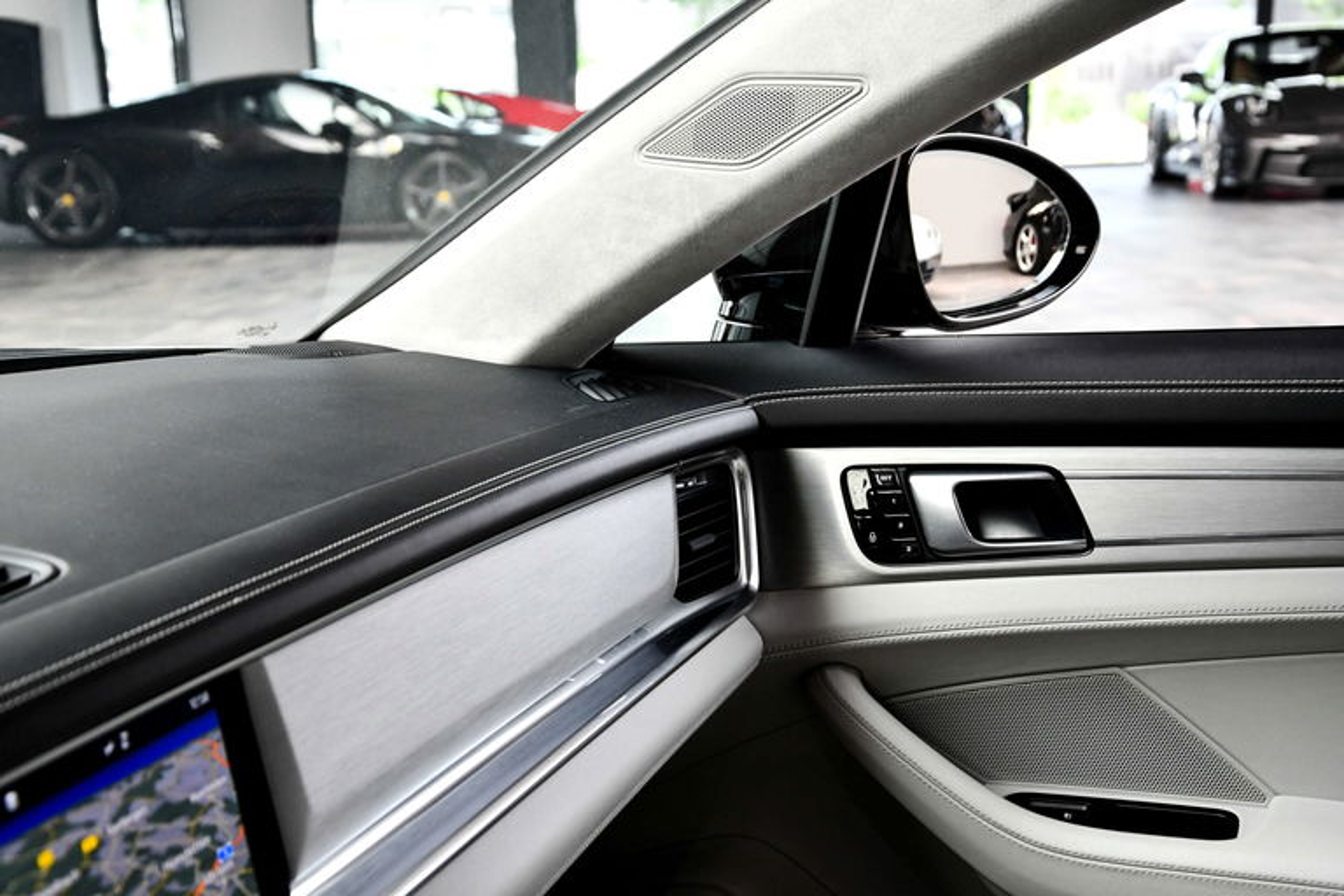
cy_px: 448
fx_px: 1941
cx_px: 672
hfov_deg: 38.2
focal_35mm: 52
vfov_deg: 26.0
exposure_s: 1/60
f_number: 5.6
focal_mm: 35
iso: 1000
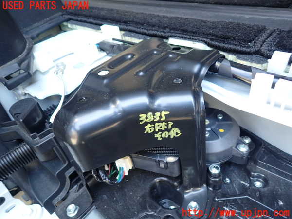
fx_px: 211
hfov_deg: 69.4
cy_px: 110
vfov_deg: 54.9
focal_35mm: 25
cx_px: 146
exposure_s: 1/60
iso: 200
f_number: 2
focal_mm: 4.5
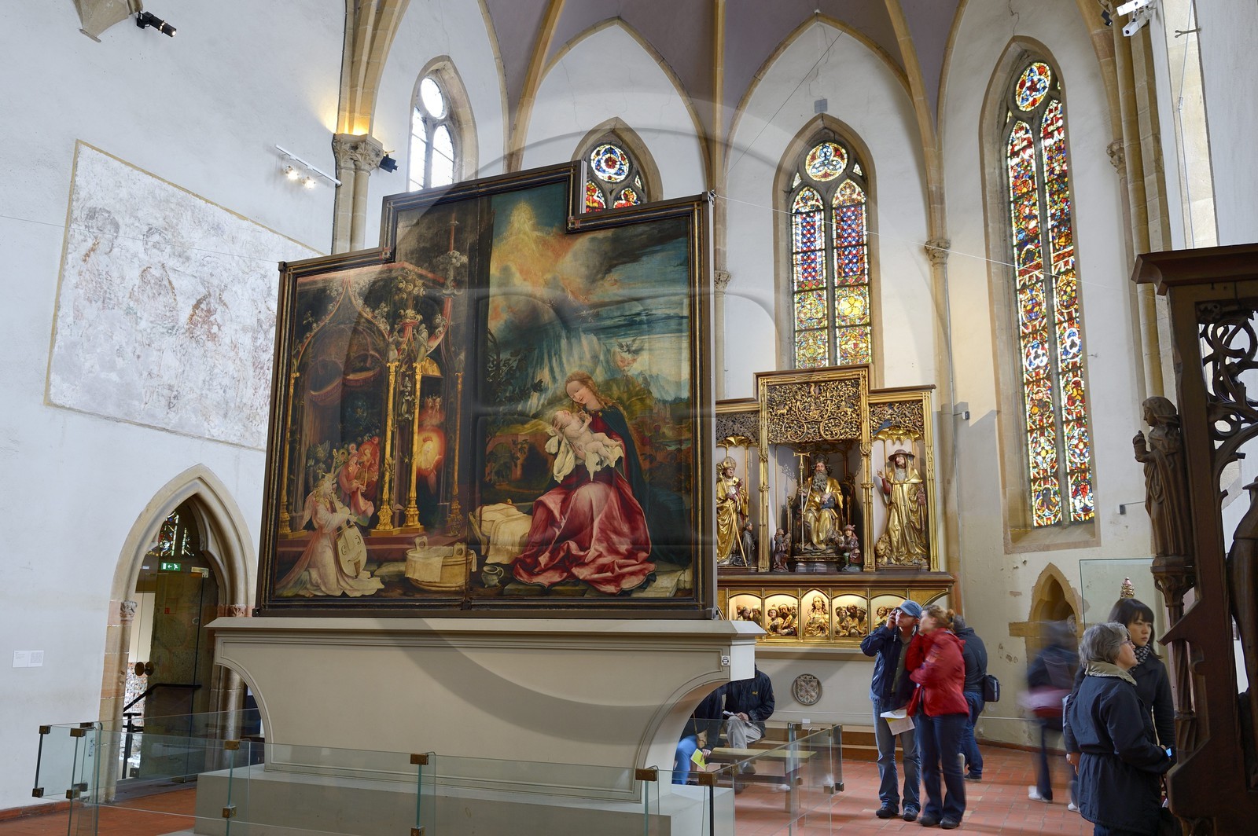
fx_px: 1013
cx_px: 629
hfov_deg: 63.7
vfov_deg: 44.9
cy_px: 418
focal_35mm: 29
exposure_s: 1/2
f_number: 8
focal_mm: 29
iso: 200
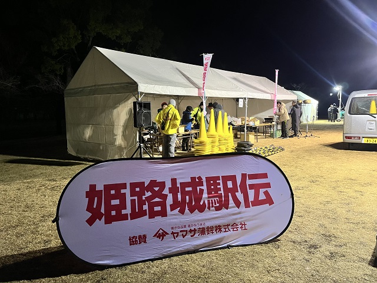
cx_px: 188
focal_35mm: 26
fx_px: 283
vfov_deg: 53.1
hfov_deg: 67.3
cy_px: 142
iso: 250
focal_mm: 5.1
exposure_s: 1/59
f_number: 1.6
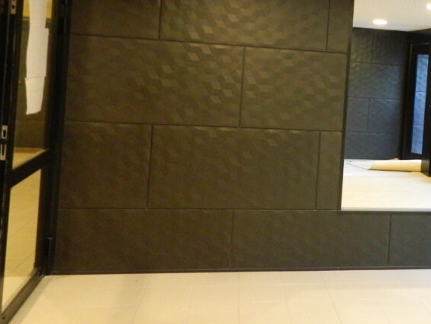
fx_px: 560
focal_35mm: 45
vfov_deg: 31.5
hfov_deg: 39.6
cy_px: 73
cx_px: 371
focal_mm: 4.5
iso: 400
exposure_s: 1/25
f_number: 3.1
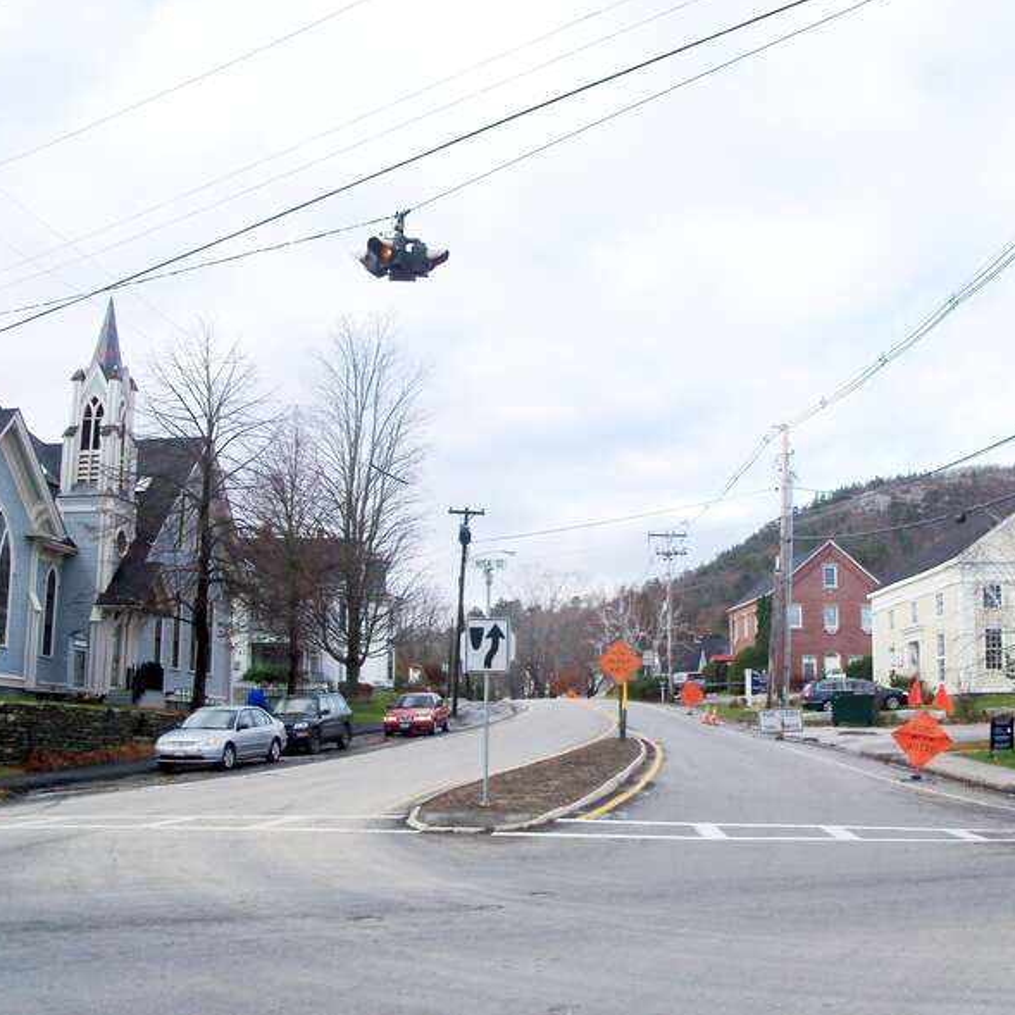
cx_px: 670
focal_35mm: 42
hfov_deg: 39.6
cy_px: 510
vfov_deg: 40.0
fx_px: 1393
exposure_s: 1/400
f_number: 3
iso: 80
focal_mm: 6.3
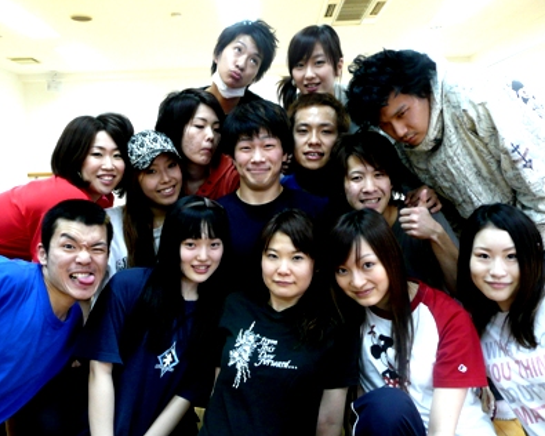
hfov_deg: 52.8
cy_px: 221
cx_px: 255
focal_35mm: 34
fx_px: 548
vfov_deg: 43.4
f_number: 3.5
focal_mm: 5.2
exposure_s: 1/8
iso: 200
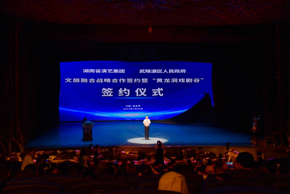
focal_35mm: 38
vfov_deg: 35.1
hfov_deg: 50.7
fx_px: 306
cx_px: 145
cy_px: 97
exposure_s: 1/160
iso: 1250
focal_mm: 38
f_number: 5.6
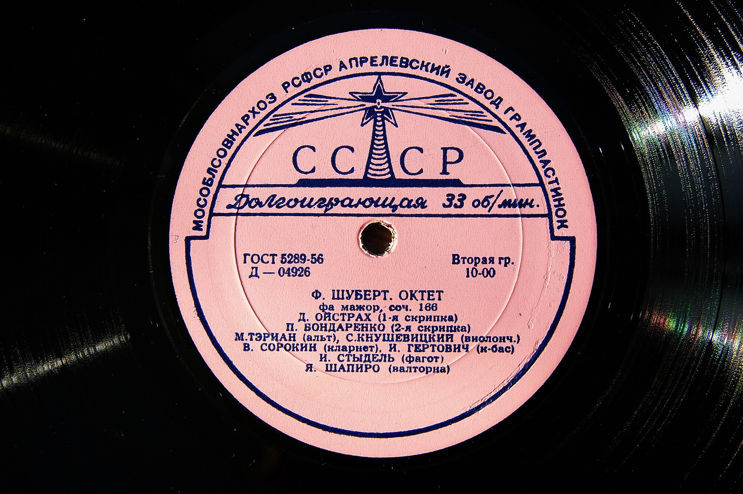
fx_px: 1083
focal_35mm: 52
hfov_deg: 37.9
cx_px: 372
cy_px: 247
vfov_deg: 25.7
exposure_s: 1/200
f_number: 7.1
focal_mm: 35
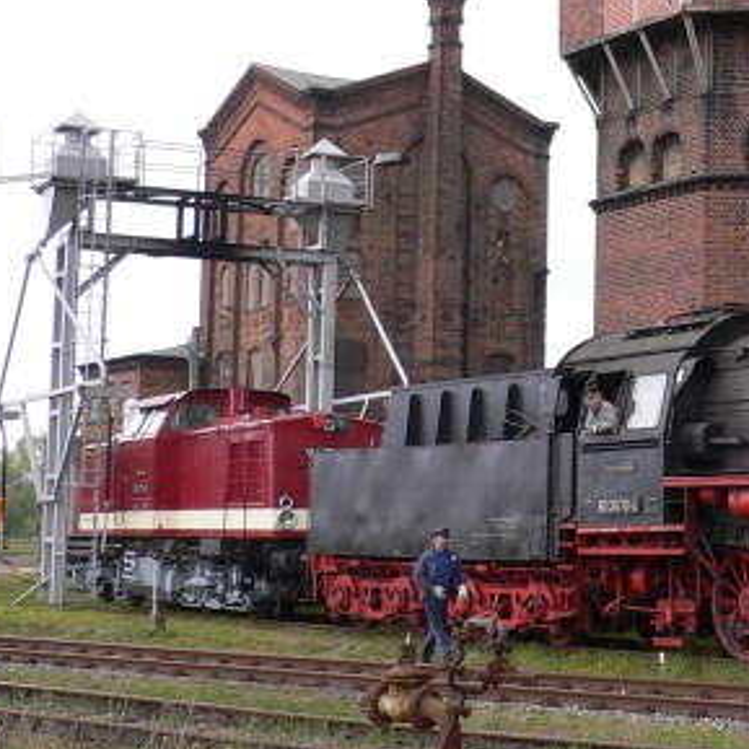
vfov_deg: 22.9
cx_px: 873
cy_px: 235
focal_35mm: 75
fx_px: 1836
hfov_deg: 21.6
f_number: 2.8
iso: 100
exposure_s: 1/100
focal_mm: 5.8
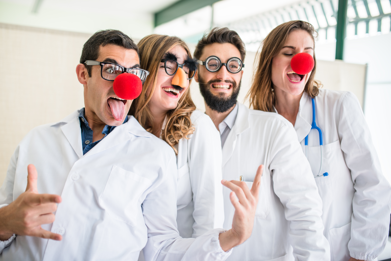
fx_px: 380
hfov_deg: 54.4
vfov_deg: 37.9
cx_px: 196
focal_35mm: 35
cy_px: 130
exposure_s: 1/250
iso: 100
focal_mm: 35
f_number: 1.4
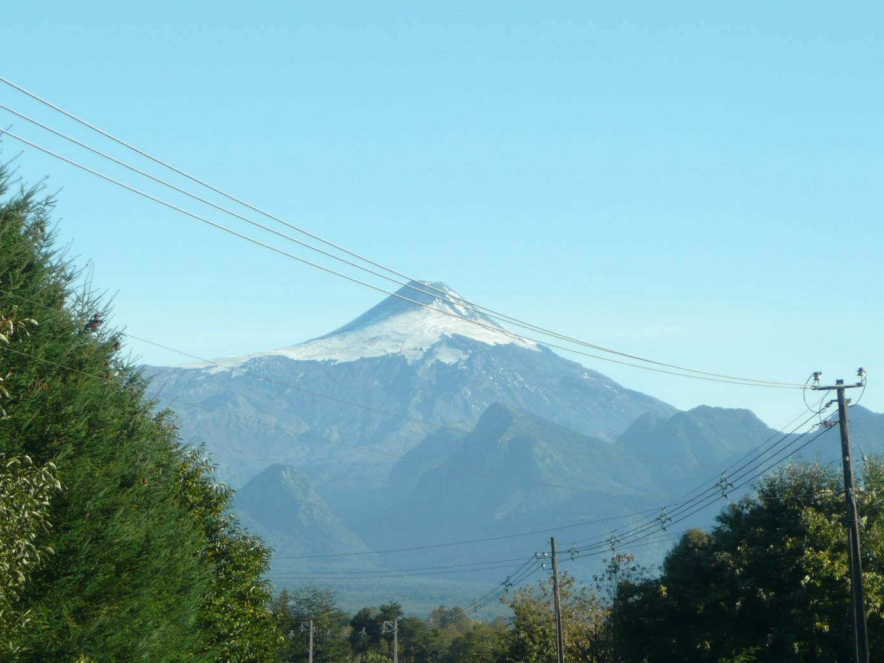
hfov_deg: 16.5
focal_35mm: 119
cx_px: 490
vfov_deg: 12.5
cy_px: 368
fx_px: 3039
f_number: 4.7
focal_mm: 14.7
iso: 100
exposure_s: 1/250
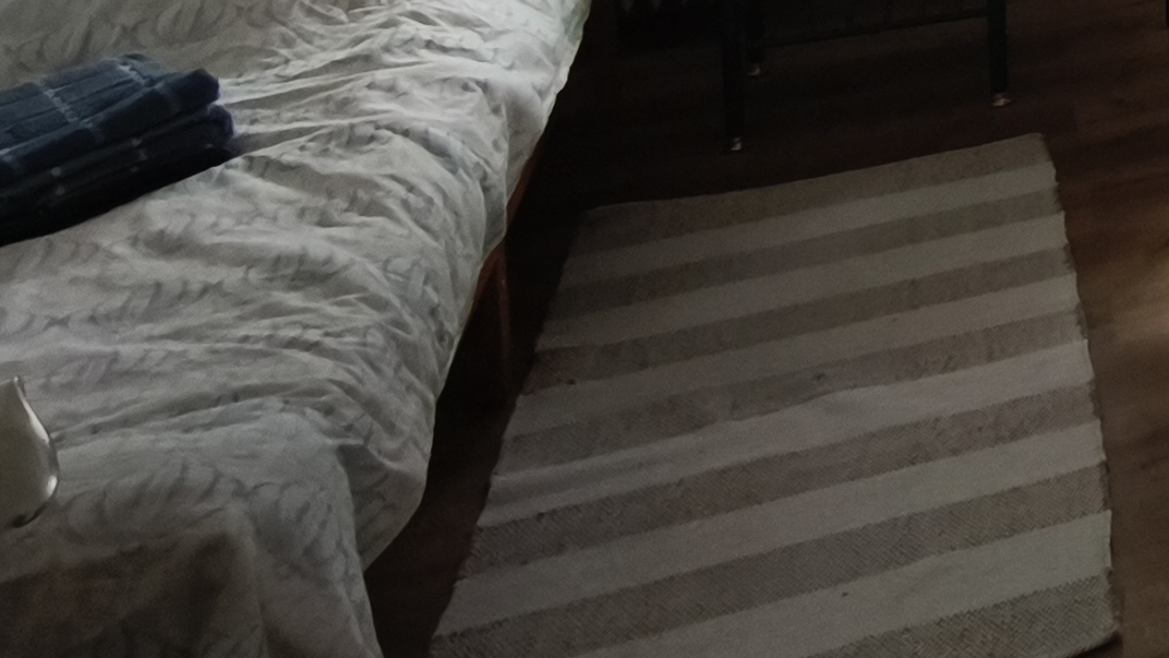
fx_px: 1891
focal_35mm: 61
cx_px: 1770
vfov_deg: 16.3
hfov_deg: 25.5
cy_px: -557
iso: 125
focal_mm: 1.91
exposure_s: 1/50
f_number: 2.2
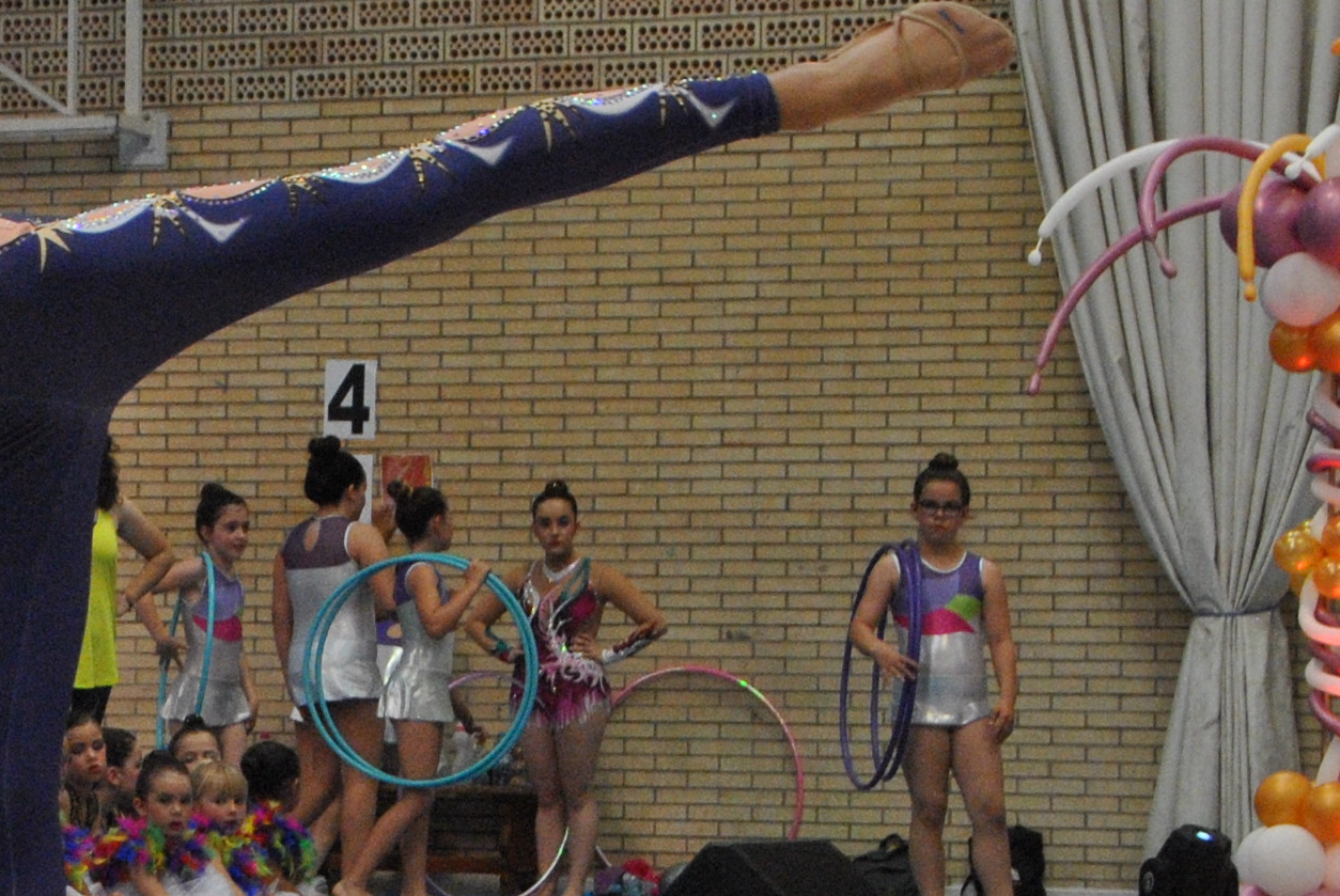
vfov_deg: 7.8
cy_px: 538
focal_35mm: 176
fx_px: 6558
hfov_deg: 11.6
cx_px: 5
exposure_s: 1/160
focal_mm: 38
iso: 800
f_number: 6.3
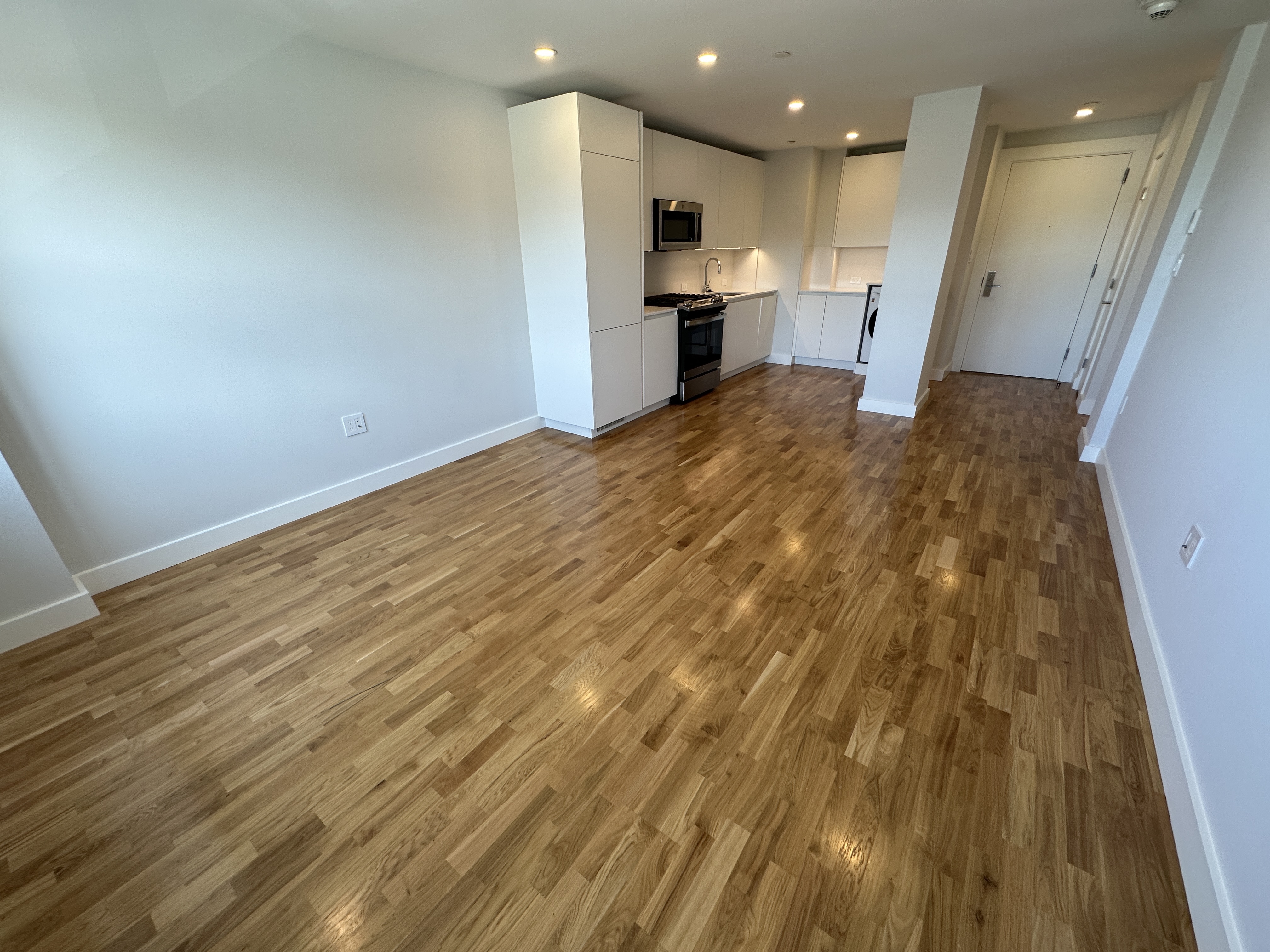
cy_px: 476
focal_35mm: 14
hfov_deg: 102.1
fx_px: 514
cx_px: 635
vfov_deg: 85.7
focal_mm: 2.22
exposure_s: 1/120
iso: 100
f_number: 2.2
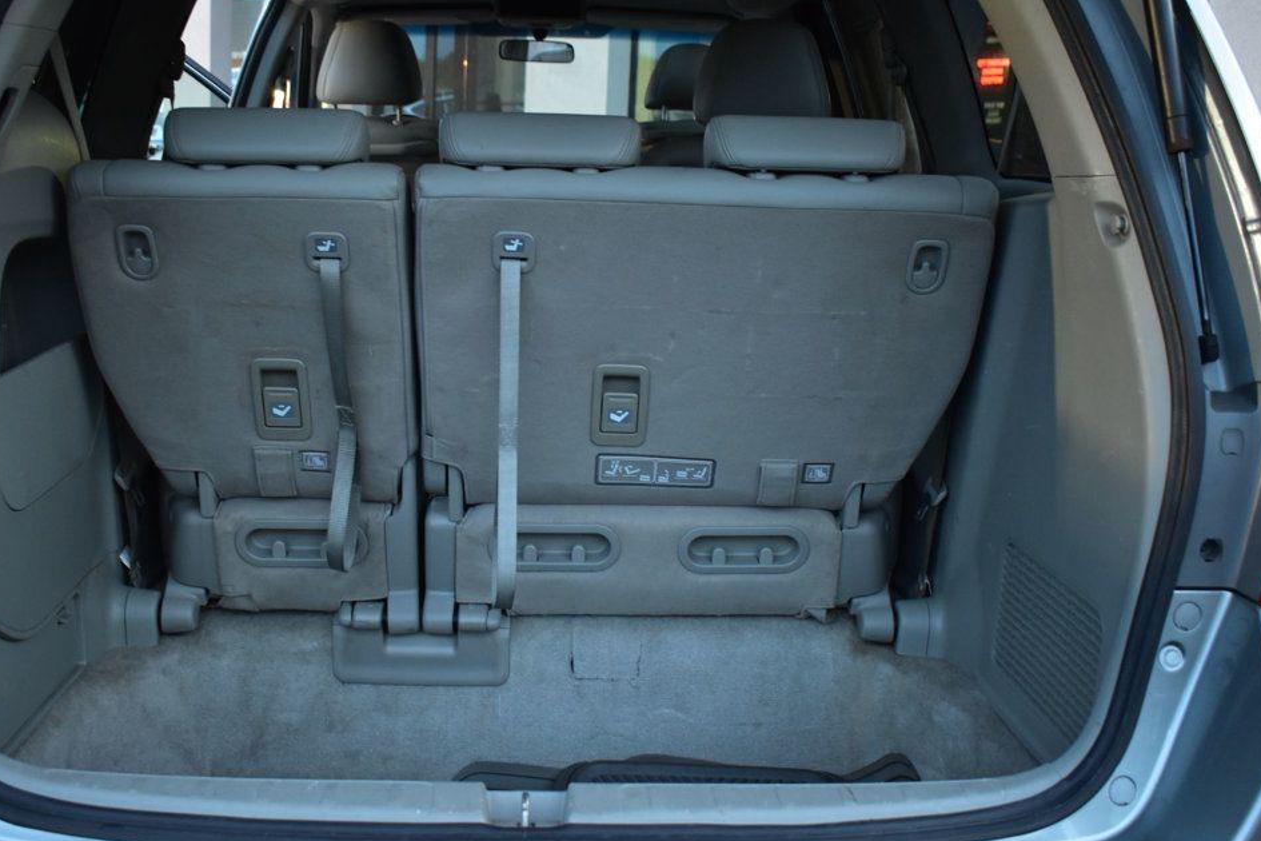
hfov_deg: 49.5
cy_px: 423
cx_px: 586
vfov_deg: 34.2
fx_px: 1366
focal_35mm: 39
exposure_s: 1/6
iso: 1600
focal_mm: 24
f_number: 4
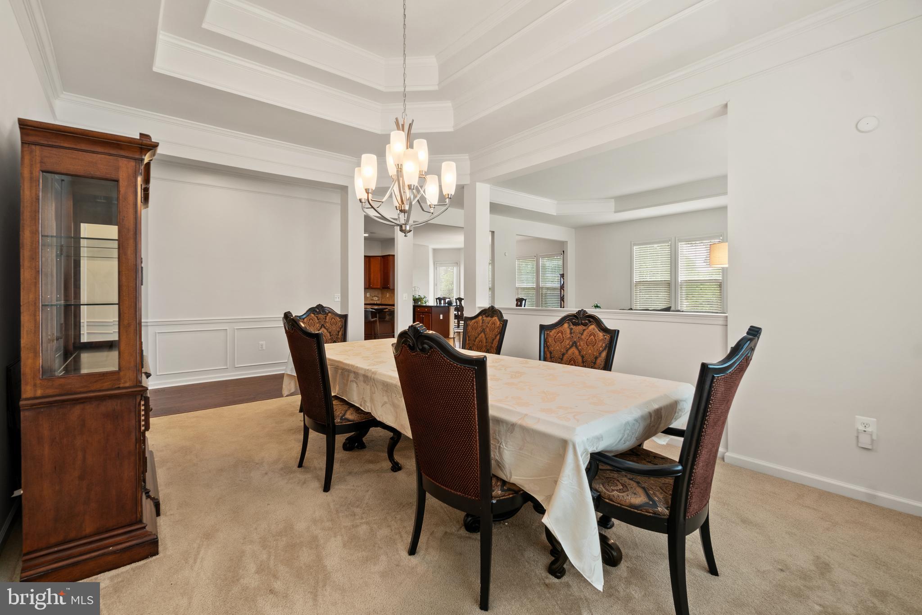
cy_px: 308
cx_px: 461
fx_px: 384
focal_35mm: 15
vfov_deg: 77.3
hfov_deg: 100.4
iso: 100
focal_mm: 10
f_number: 8
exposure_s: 1.6
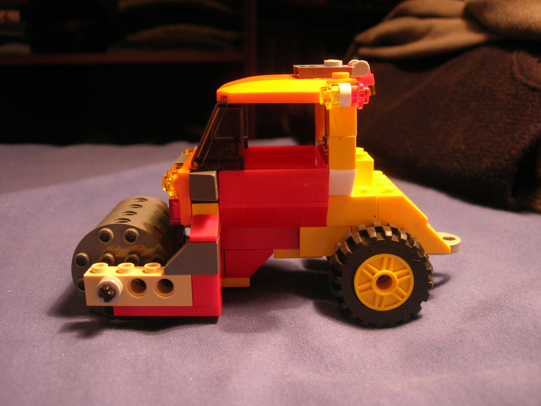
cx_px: 272
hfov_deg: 46.8
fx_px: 625
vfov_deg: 36.0
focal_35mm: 40
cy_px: 202
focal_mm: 7.8
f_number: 2.8
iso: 200
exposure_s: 1/60
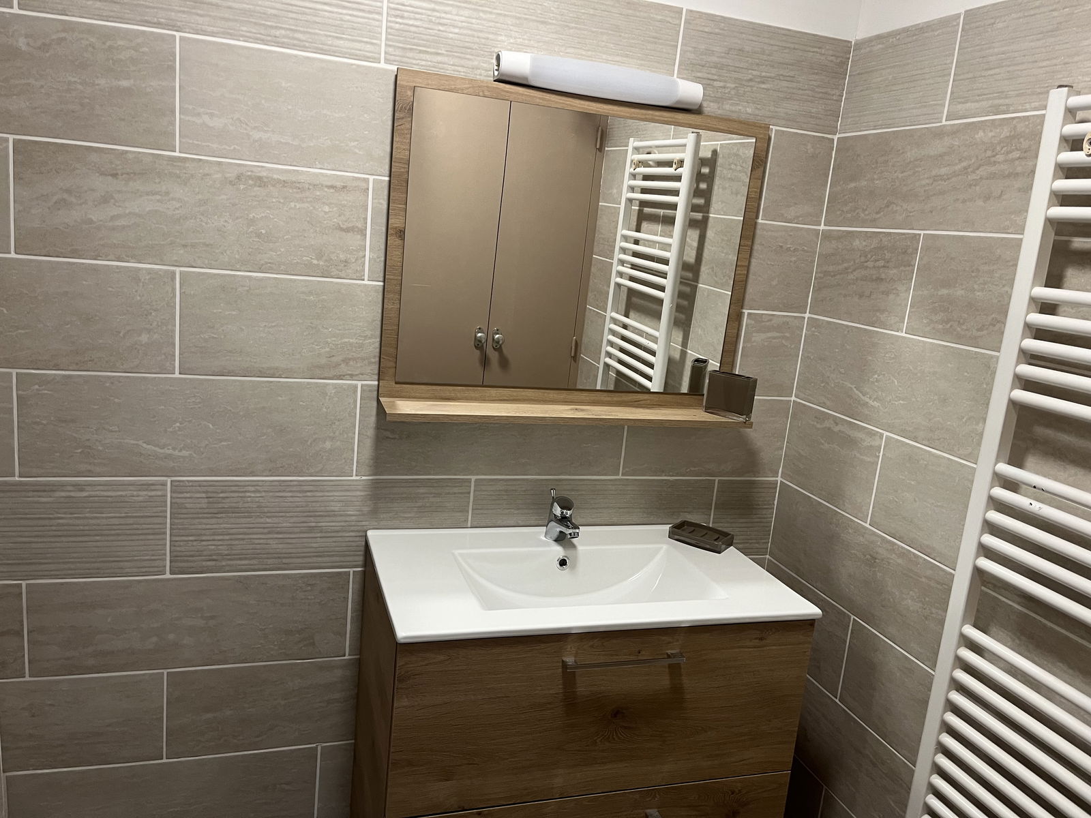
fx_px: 819
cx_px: 546
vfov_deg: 53.1
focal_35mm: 26
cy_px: 409
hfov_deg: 67.3
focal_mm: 5.1
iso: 125
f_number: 1.6
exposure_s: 1/50
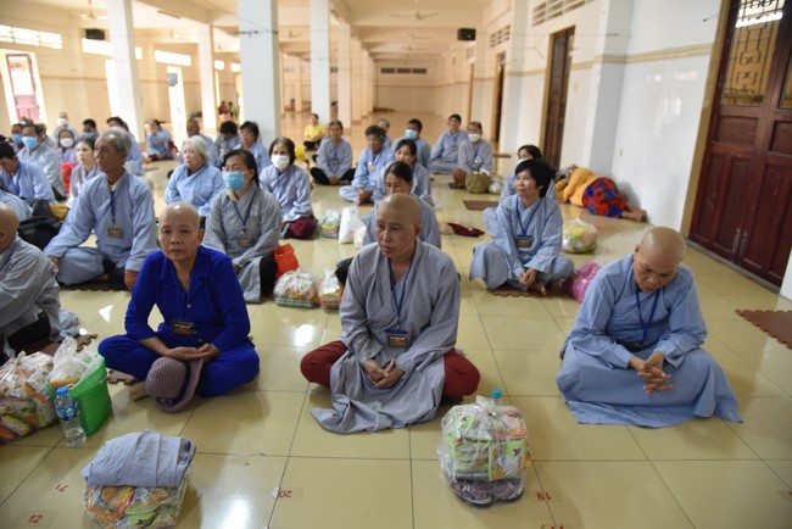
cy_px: 264
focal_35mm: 24
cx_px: 396
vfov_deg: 53.2
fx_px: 528
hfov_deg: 73.7
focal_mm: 24
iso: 3200
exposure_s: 1/60
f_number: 4
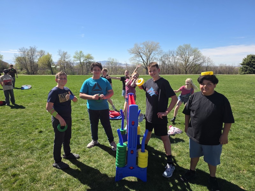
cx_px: 128
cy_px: 96
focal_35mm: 23
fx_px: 169
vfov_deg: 58.9
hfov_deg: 73.9
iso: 80
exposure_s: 1/4333
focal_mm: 6.3
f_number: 1.7
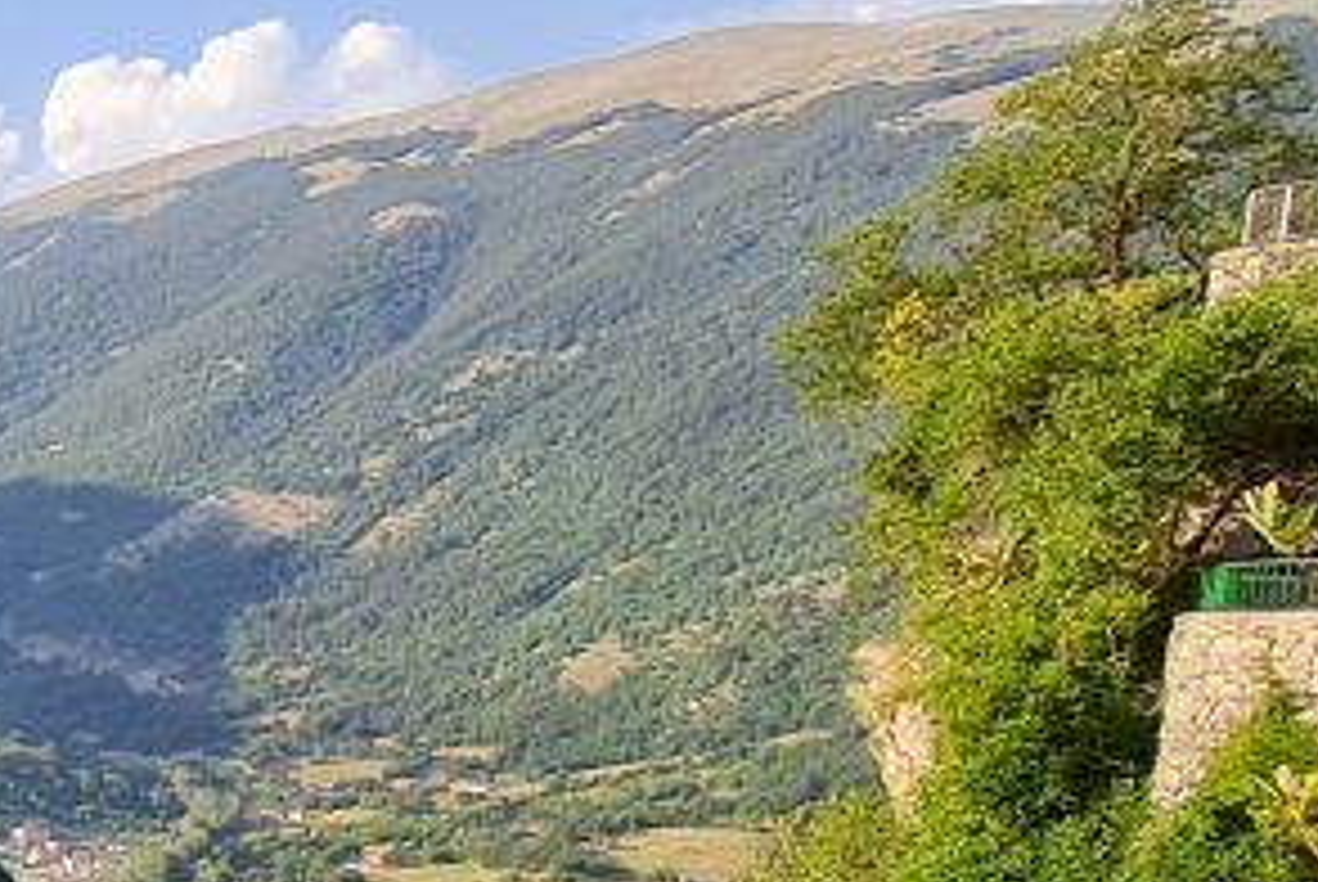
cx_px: -535
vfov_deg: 21.2
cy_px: 1107
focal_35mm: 59
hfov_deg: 26.7
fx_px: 2162
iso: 64
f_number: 2.2
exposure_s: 1/714
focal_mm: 2.2
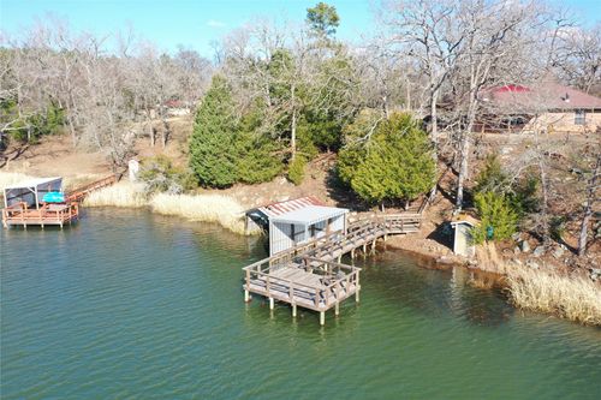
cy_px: 200
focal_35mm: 28
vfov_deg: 46.4
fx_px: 467
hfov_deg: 65.5
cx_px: 300
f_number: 5
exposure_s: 1/240
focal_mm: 10.26
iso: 100
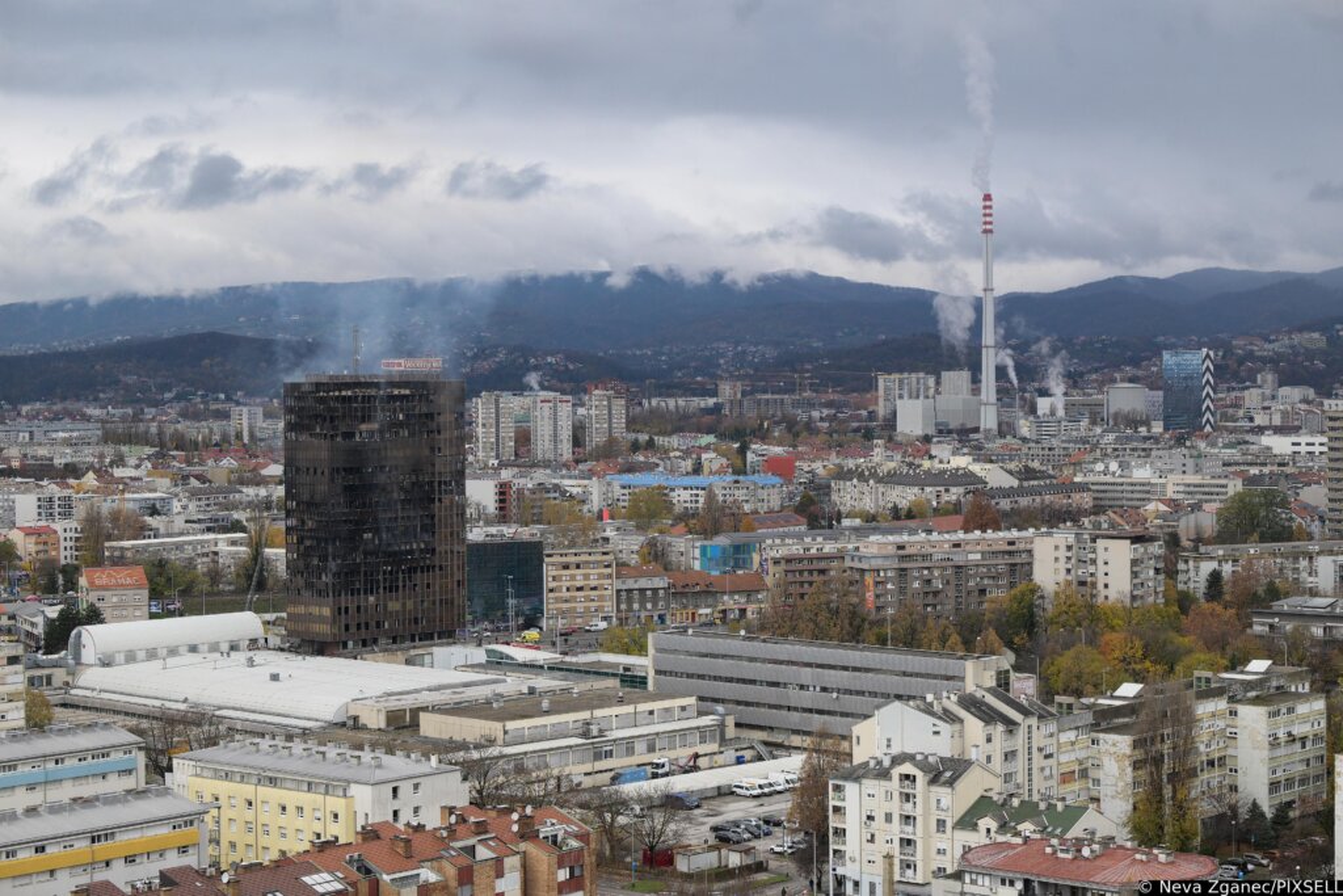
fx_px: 2612
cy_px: 448
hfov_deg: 28.8
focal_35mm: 70
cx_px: 672
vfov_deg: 19.5
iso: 640
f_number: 5.6
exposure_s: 1/800
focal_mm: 70
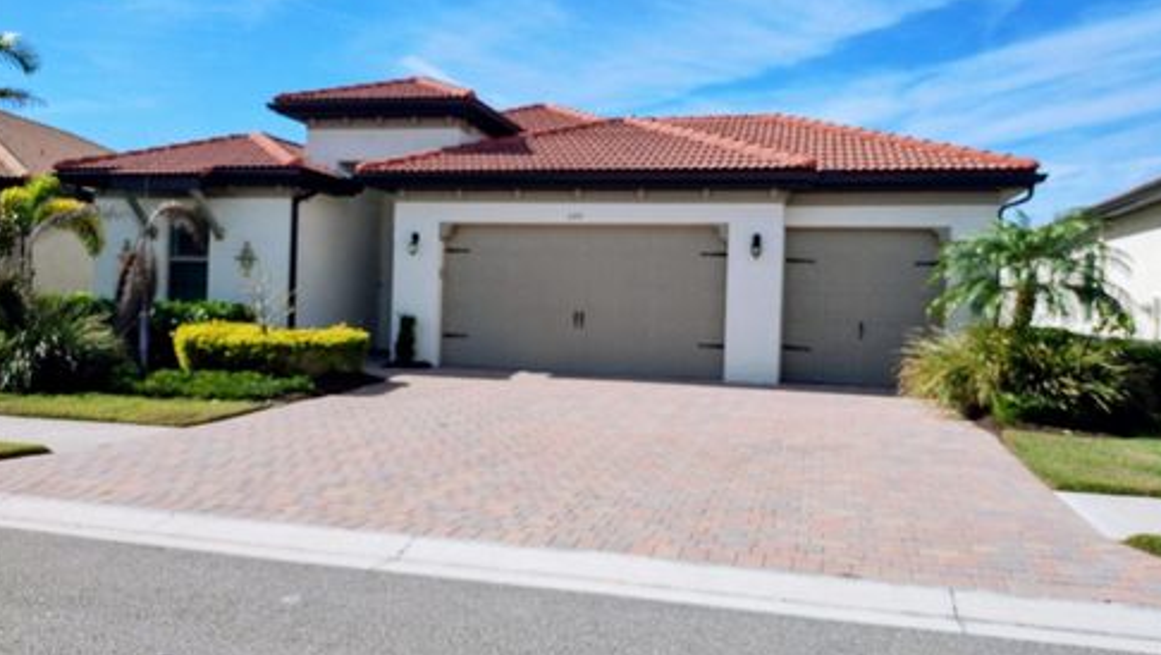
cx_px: 580
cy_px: 307
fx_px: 862
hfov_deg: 67.9
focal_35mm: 28
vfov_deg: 41.5
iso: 104
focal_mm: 4.71
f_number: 1.7
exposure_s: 1/4846
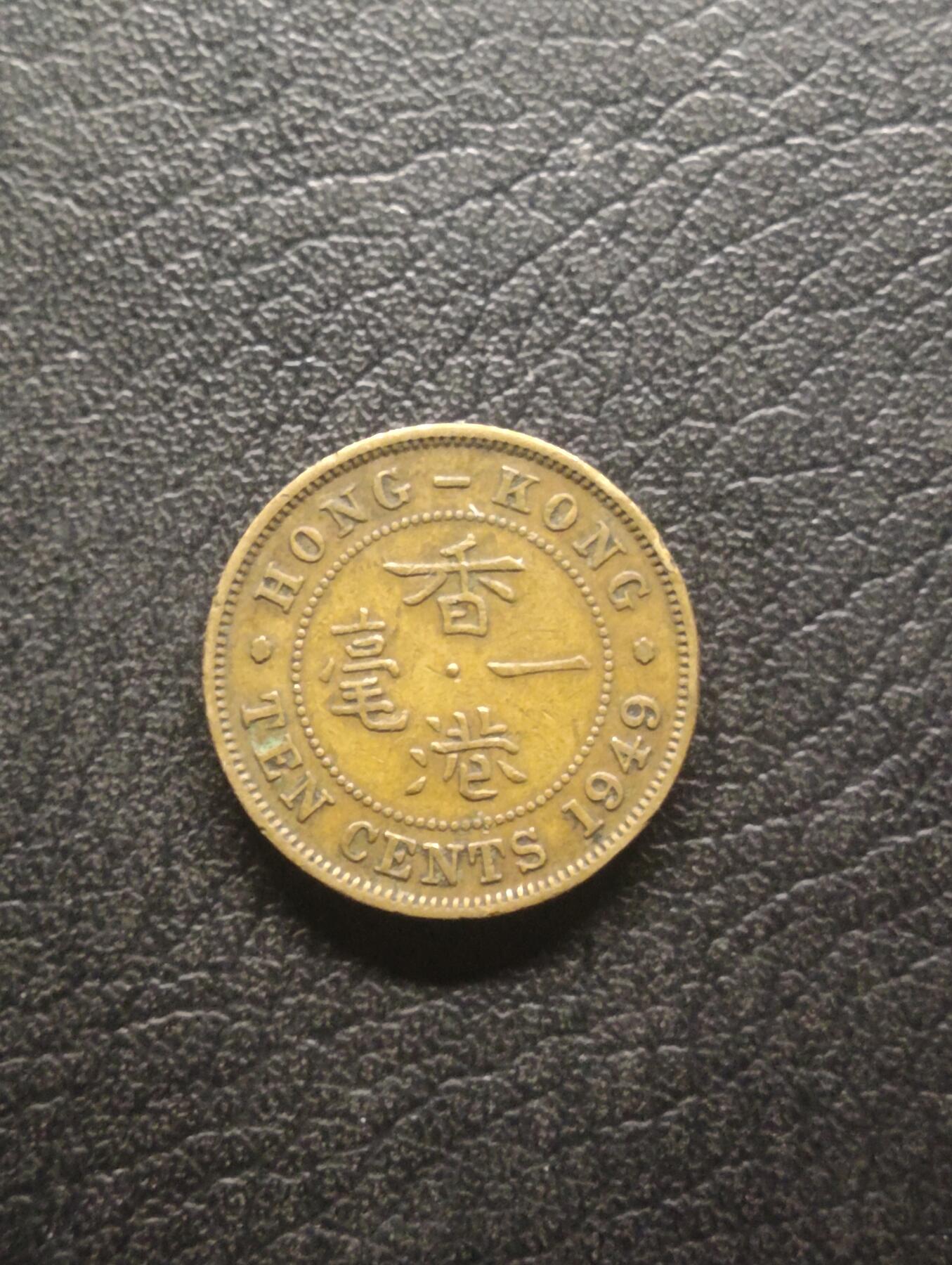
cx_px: 476
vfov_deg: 38.1
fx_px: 1829
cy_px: 632
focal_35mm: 50
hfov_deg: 29.2
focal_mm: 3.42
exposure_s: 1/20
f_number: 2.2
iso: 1250
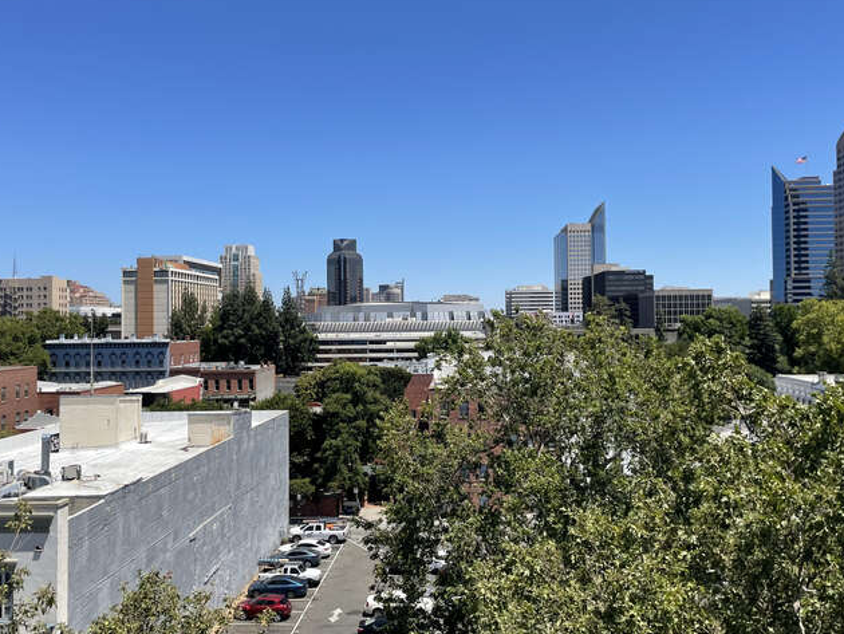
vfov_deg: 42.9
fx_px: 805
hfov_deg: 55.3
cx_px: 409
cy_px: 296
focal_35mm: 33
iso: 32
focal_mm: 4.2
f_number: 1.6
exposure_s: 1/3731
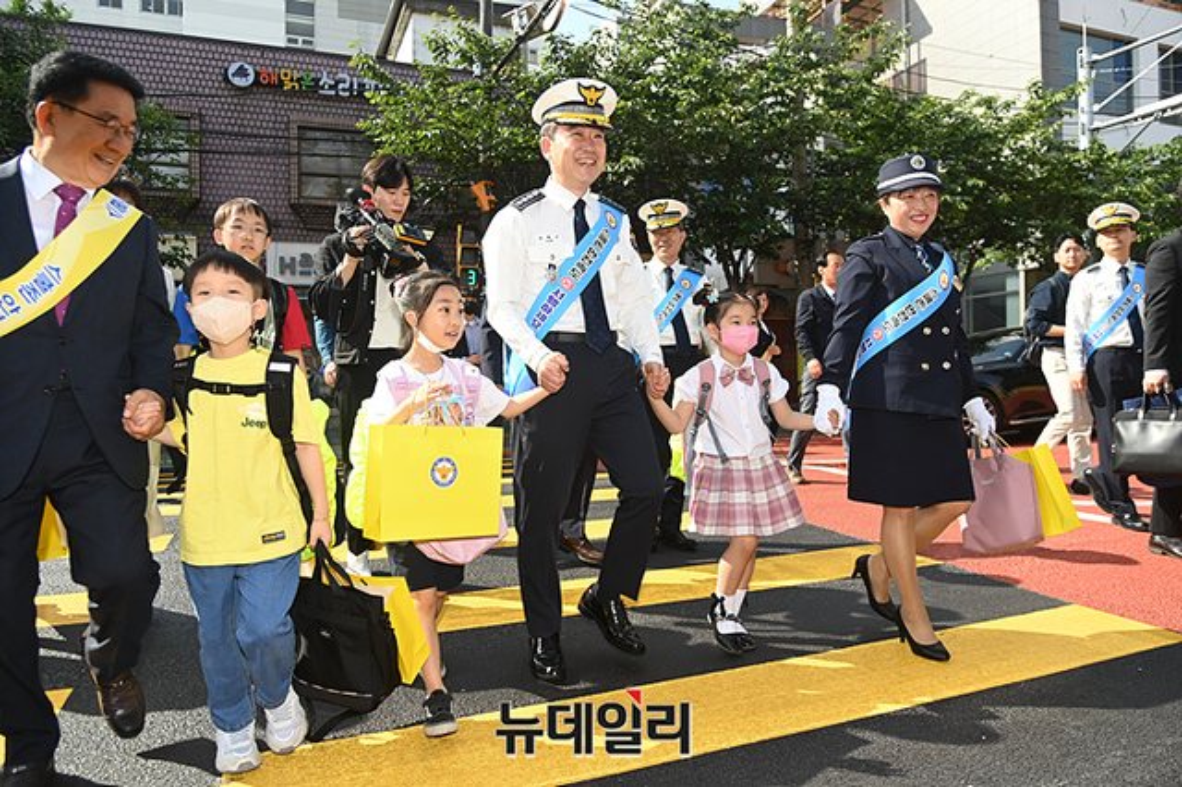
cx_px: 591
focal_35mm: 24
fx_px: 788
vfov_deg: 53.1
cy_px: 394
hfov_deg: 73.8
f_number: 4
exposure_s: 1/1250
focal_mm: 24
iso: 400
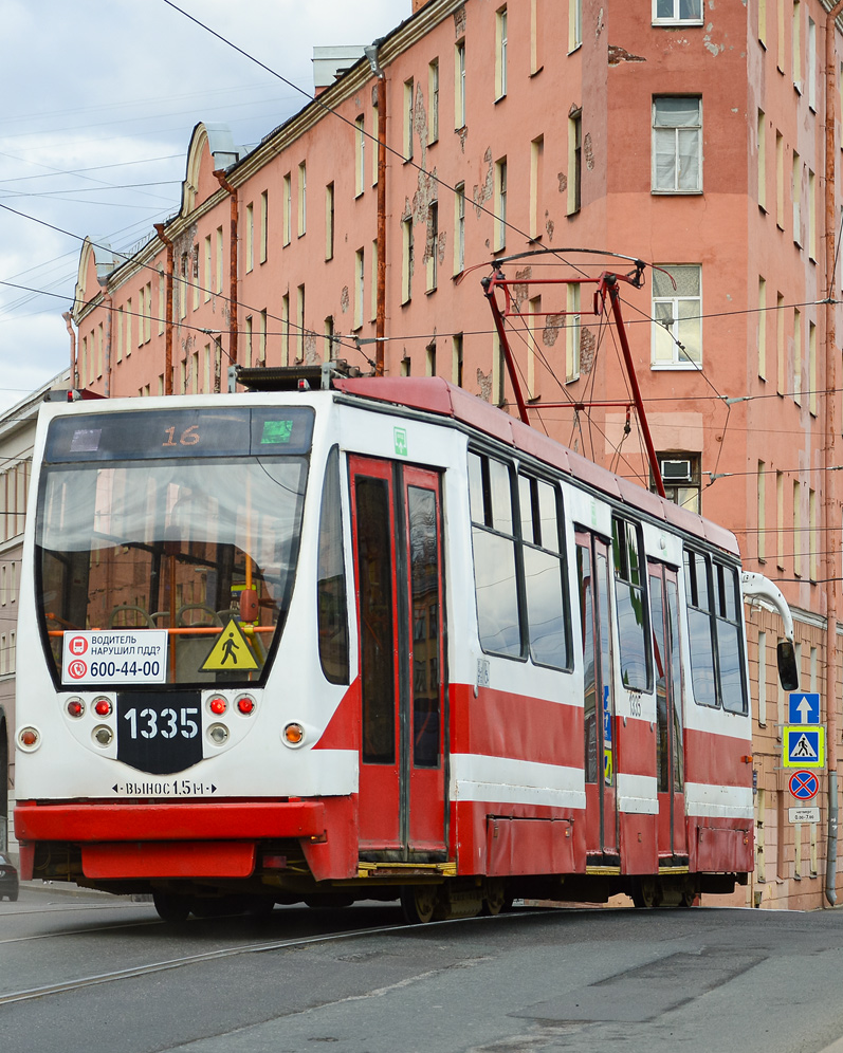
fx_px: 3305
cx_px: 362
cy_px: 528
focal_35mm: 106
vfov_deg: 18.1
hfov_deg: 14.5
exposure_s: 1/400
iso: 200
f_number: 5.6
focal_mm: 50
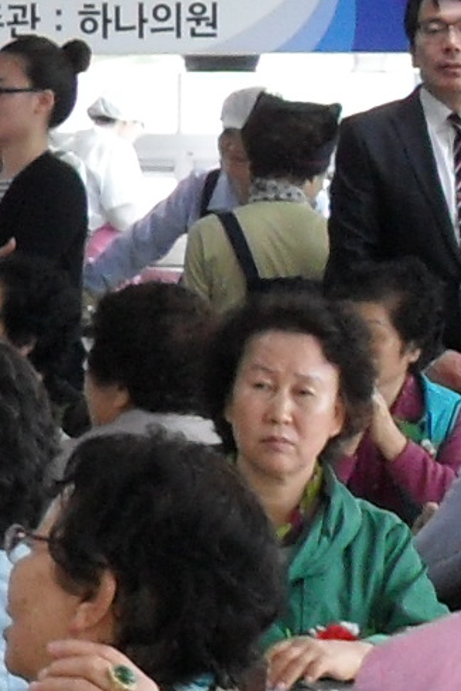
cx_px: -938
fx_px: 3707
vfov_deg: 10.7
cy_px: 278
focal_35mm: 193
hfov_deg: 6.5
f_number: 2.8
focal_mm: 6.2
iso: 100
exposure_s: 1/60
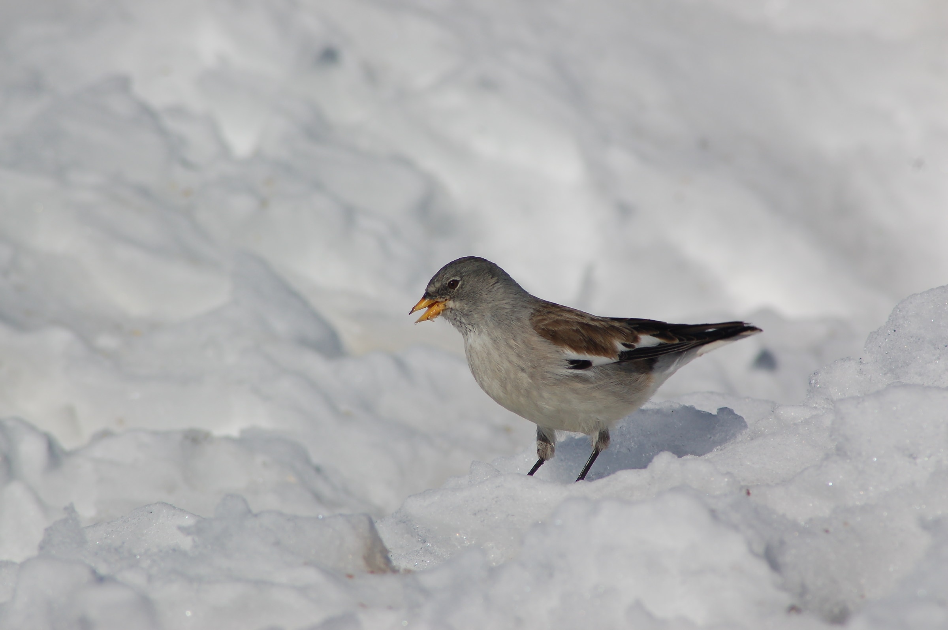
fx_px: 11838
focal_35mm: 450
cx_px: 474
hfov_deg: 4.6
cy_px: 315
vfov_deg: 3.0
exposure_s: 1/1600
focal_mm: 300
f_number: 9
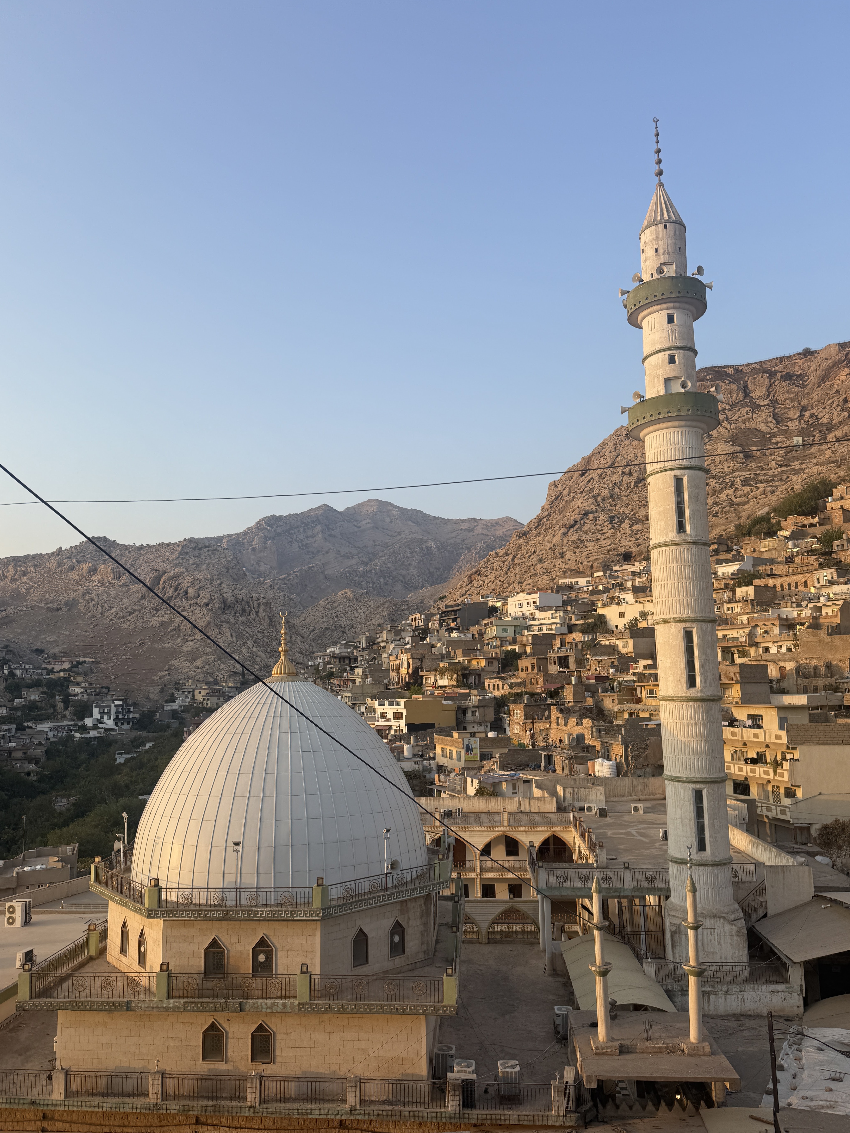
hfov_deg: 54.9
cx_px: 415
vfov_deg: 69.4
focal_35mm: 25
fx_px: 819
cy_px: 585
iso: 80
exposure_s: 1/1211
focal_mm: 6.76
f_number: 1.78
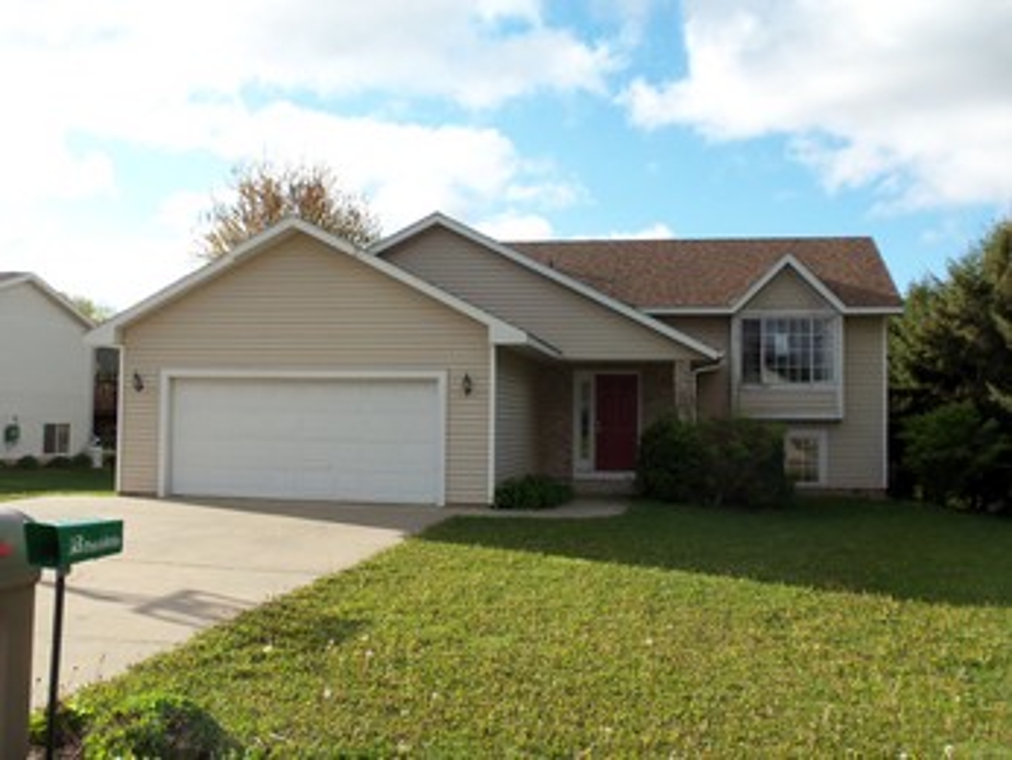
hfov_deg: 48.9
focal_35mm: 38
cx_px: 506
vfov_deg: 37.8
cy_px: 380
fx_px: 1112
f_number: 3.7
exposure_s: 1/500
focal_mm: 6.7
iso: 80
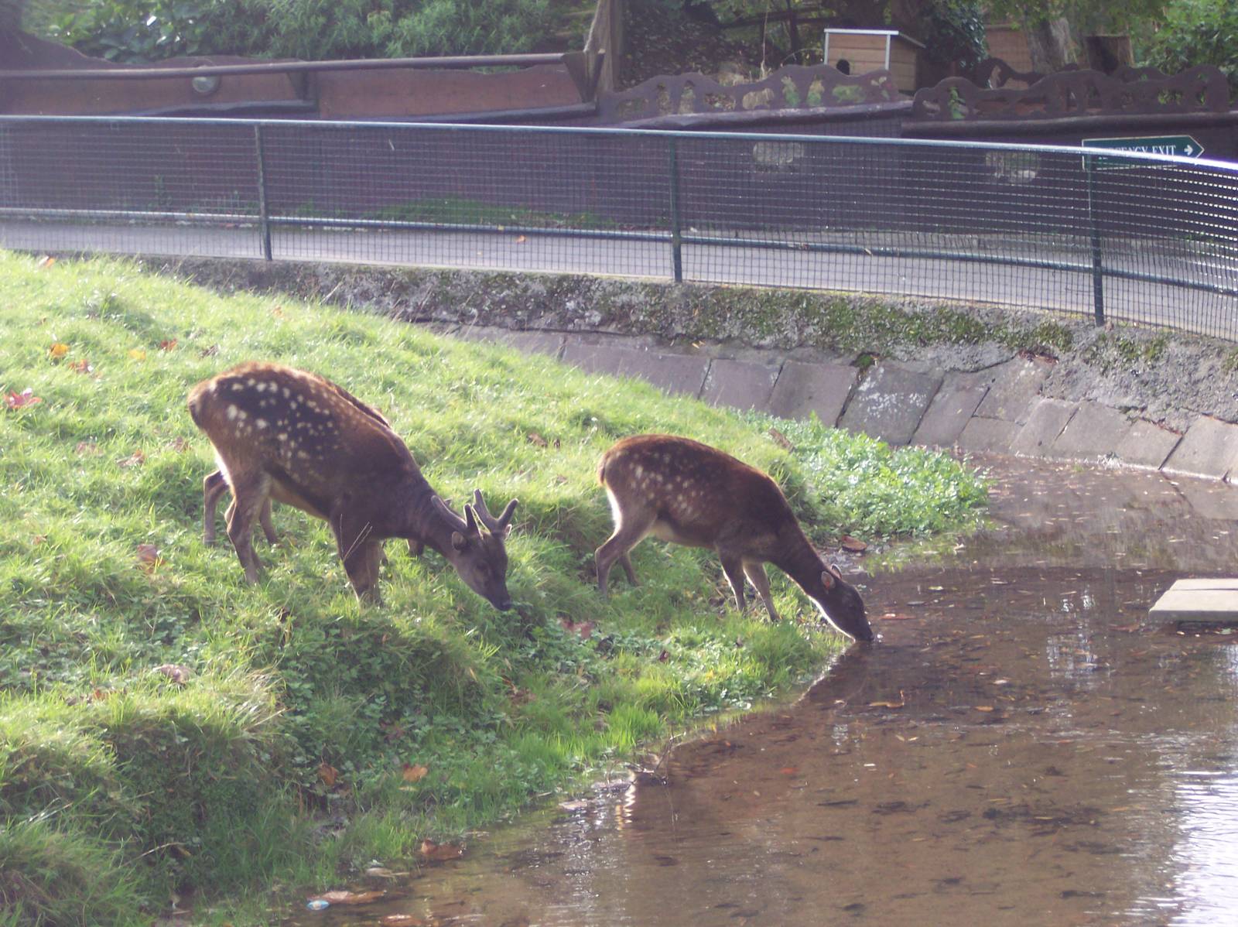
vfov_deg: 16.6
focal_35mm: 89
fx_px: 3181
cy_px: 464
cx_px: 619
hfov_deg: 22.0
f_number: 4.1
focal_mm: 18.7
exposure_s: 1/125
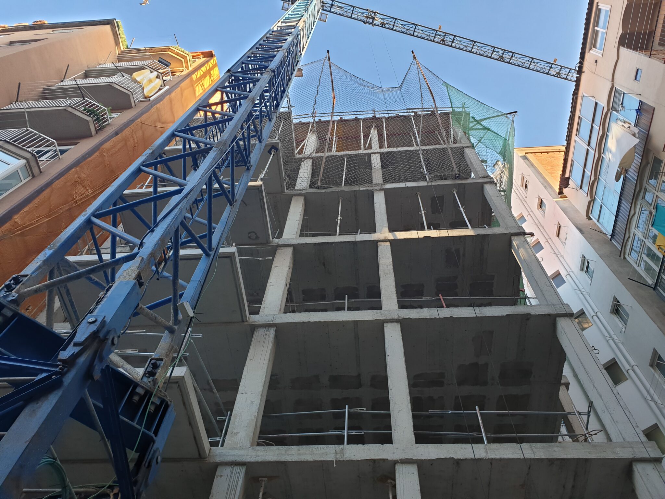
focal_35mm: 26
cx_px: 332
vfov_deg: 53.1
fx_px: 499
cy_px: 250
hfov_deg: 67.3
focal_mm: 4.3
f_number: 2.4
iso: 64
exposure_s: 1/100
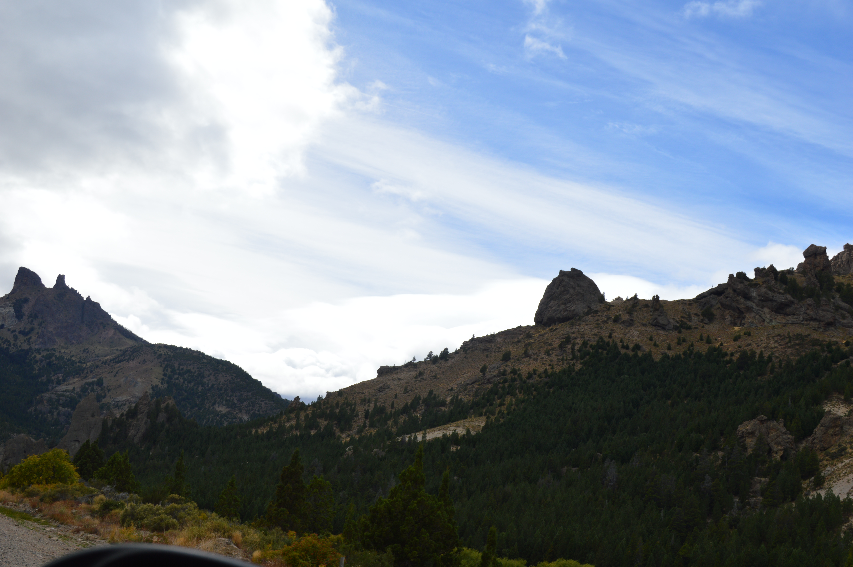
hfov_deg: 46.4
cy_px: 284
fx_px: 994
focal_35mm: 42
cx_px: 426
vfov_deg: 31.8
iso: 100
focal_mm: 28
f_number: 8
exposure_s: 1/250
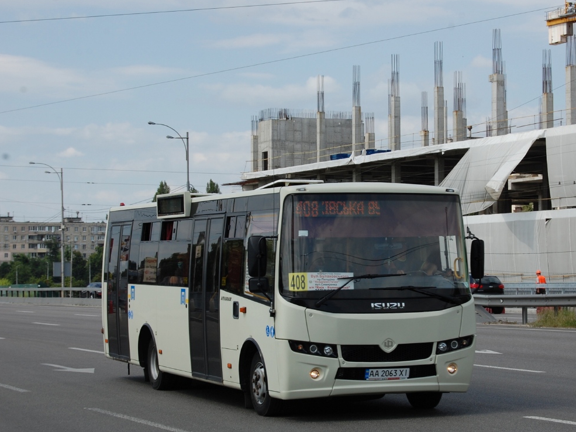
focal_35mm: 97
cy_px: 226
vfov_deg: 15.3
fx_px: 1607
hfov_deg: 20.3
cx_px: 334
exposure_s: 1/400
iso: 200
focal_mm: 55
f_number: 10
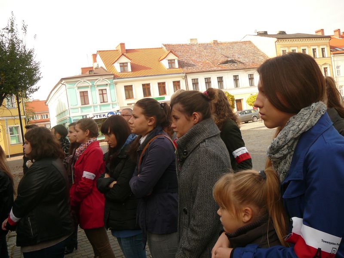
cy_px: 129
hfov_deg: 52.6
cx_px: 172
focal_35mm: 35
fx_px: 348
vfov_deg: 40.7
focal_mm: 5.2
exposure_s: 1/320
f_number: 2.8
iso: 80
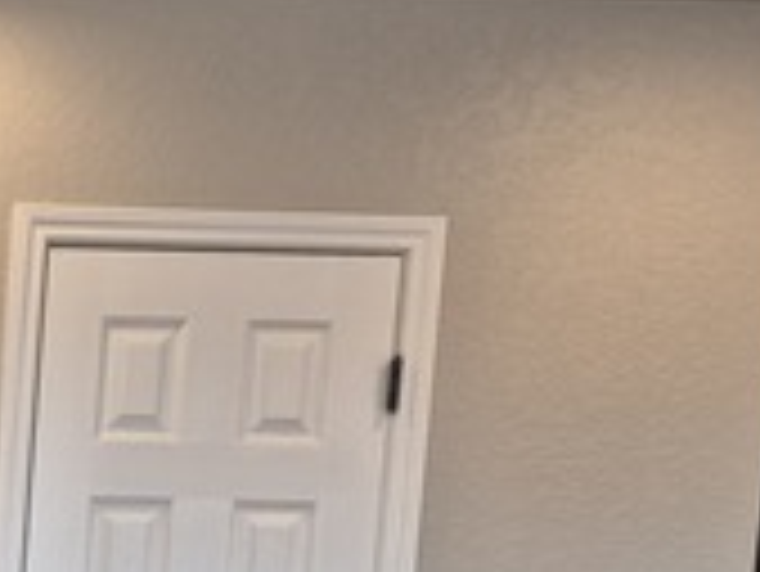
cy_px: 811
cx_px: -621
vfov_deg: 15.8
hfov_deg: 17.9
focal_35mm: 87
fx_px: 1911
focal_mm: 5.4
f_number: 1.8
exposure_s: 1/120
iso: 80
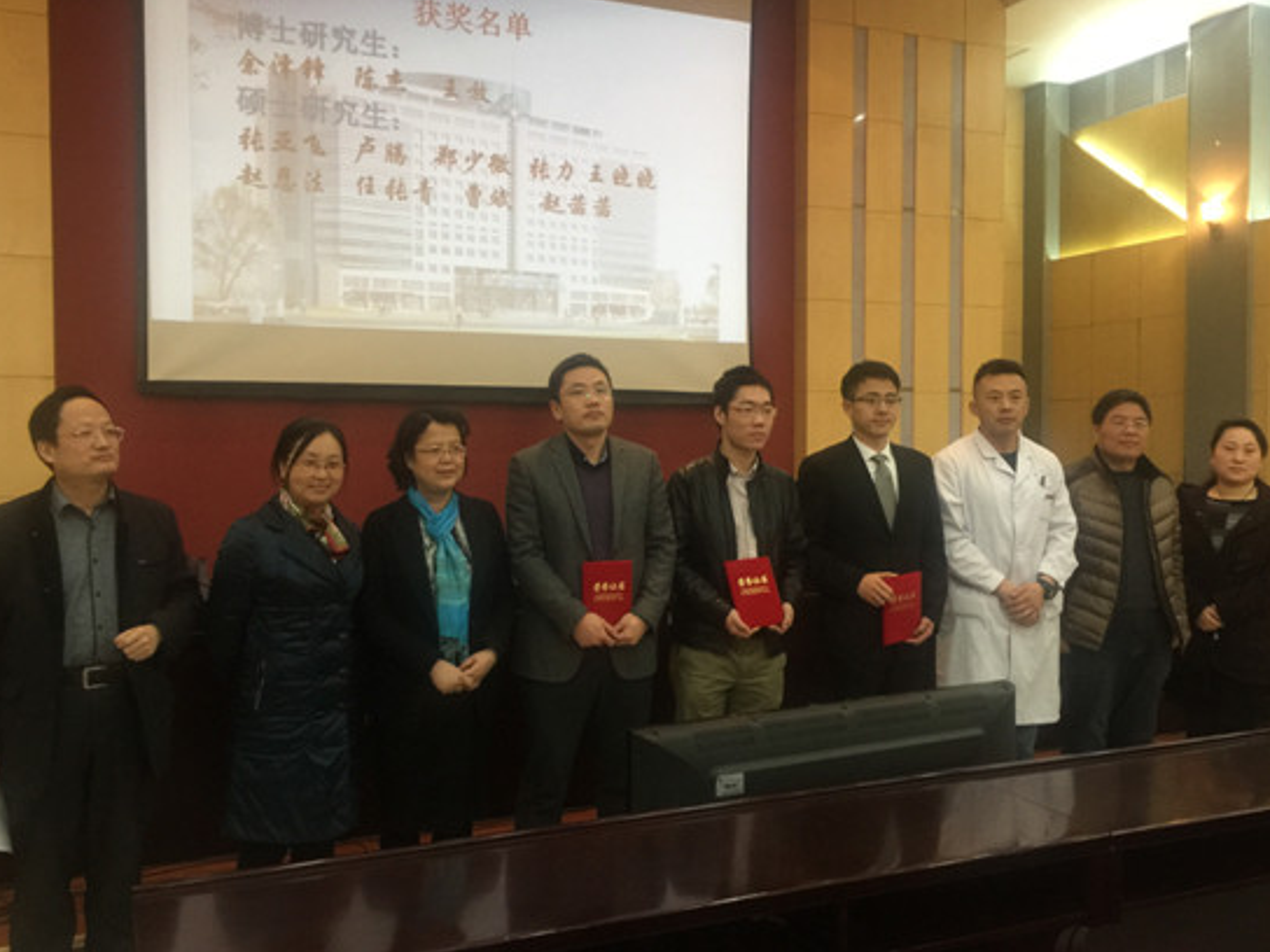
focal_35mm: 32
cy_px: 469
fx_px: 1174
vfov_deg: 44.2
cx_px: 614
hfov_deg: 56.8
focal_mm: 4.15
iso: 100
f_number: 2.2
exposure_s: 1/15
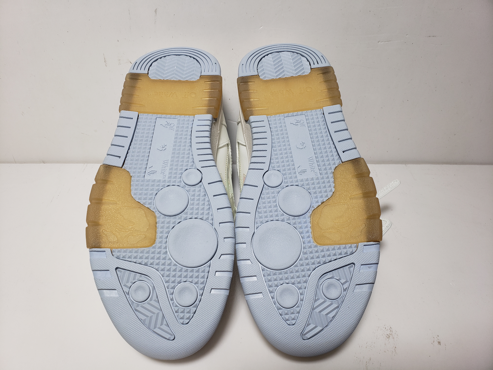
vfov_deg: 53.1
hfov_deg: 67.3
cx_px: 246
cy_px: 185
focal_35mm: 26
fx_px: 370
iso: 50
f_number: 2.4
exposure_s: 1/247
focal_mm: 4.3
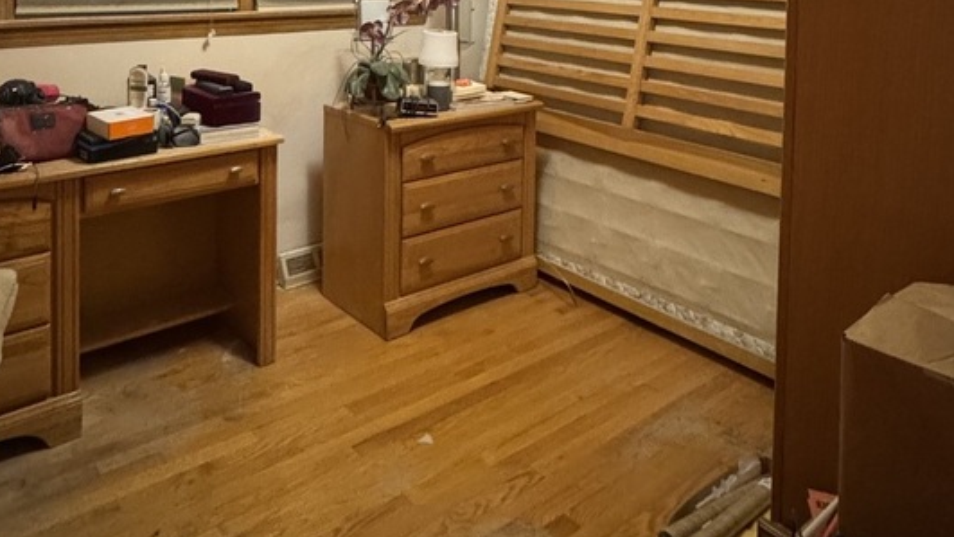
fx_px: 784
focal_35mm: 31
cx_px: 392
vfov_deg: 33.9
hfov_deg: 62.2
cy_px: -22
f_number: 2.2
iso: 800
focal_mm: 2.22
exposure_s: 1/60
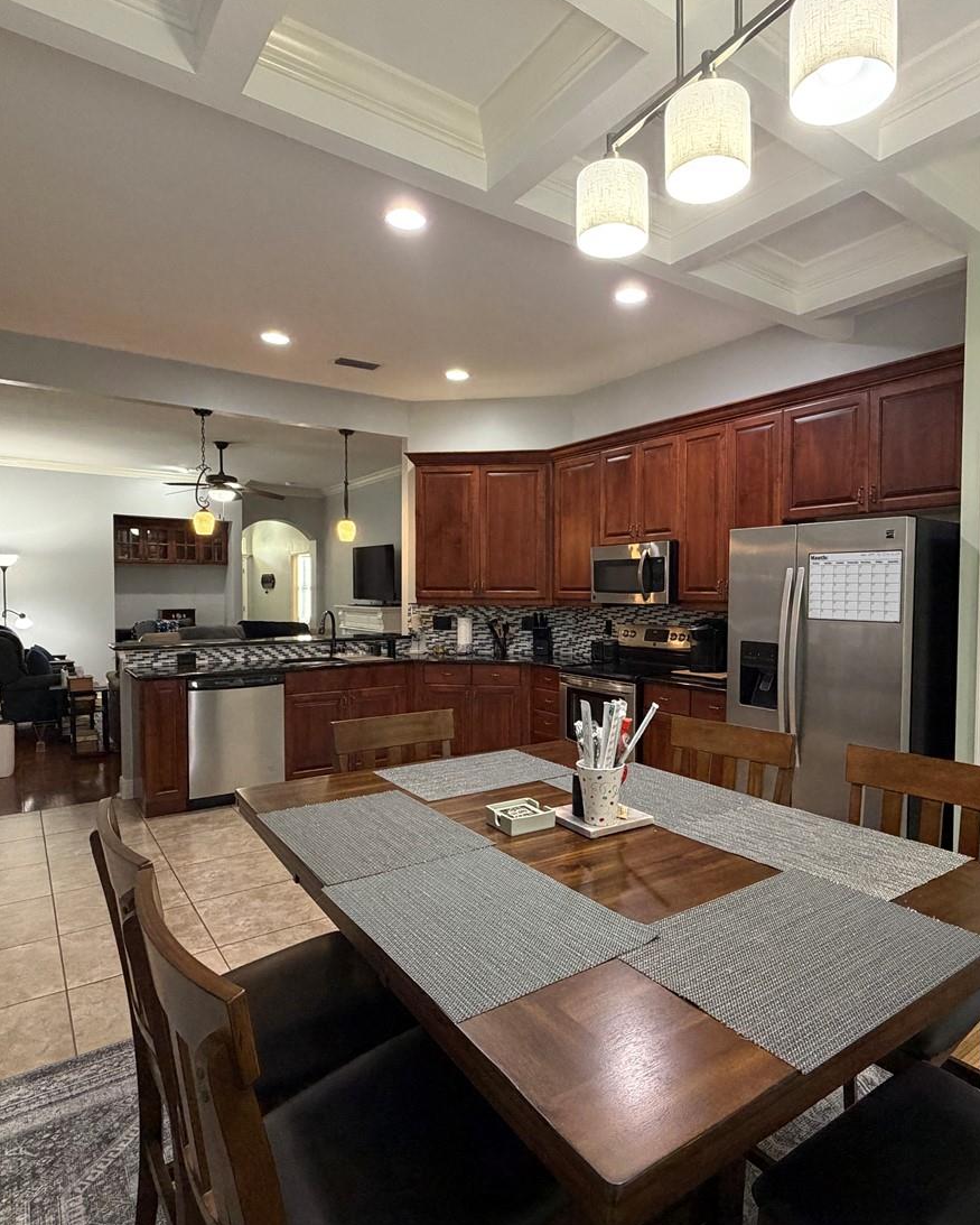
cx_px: 554
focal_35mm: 20
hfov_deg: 67.8
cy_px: 611
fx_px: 725
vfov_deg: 80.4
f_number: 2.2
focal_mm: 2.22
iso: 320
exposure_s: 1/60
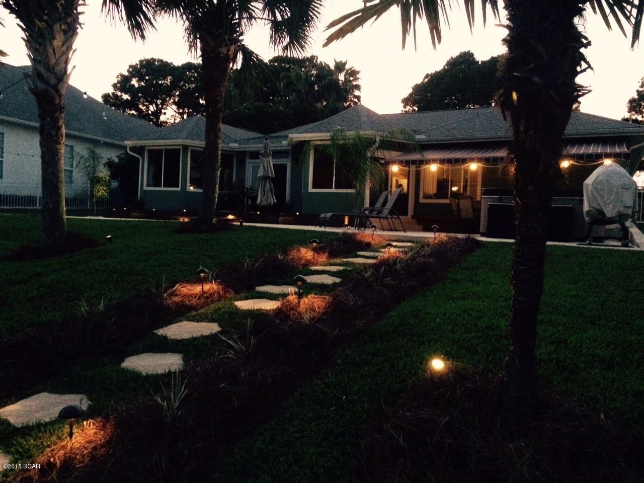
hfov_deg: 61.7
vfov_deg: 48.2
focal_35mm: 29
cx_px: 322
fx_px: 540
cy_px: 242
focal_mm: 4.15
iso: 640
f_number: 2.2
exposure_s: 1/15
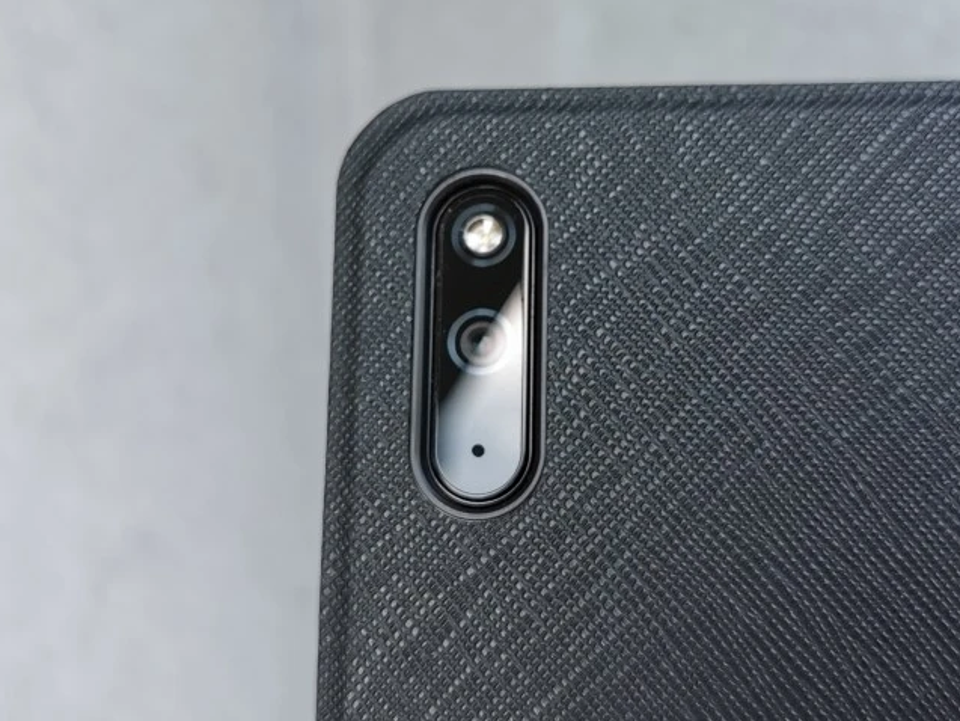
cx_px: 475
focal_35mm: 49
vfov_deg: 29.7
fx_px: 1359
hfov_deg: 38.9
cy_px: 330
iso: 50
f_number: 1.6
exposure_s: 1/363
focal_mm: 5.56
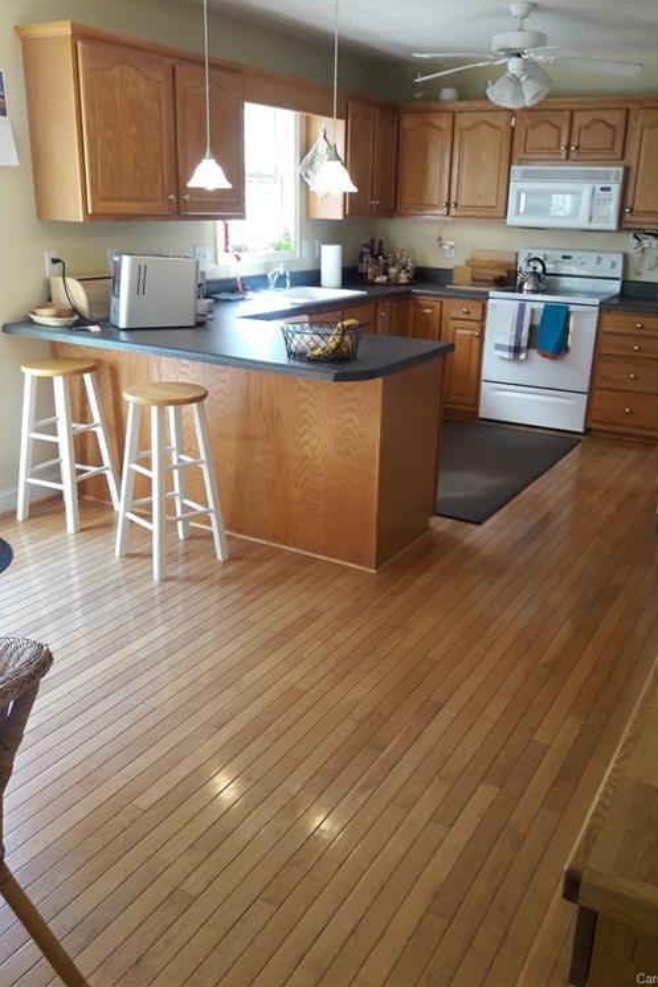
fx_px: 823
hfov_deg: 43.5
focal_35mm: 30
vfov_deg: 61.9
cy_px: 480
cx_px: 369
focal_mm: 3.7
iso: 64
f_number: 1.9
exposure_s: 1/33
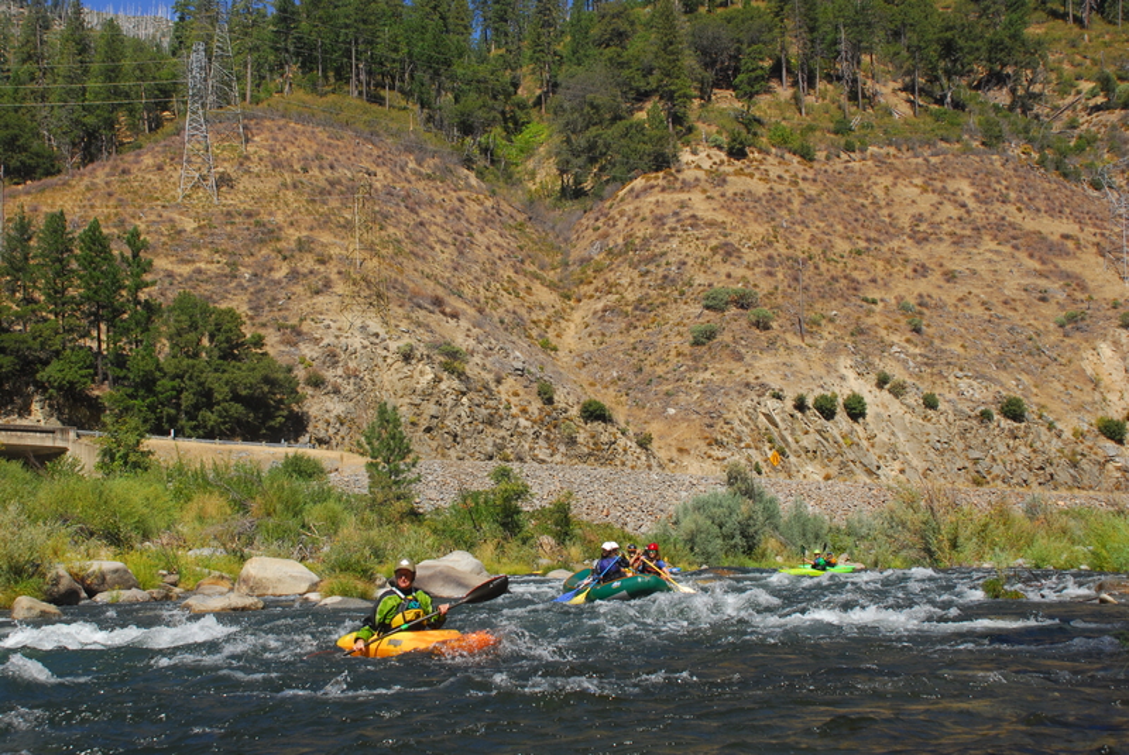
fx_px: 1507
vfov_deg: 28.1
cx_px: 564
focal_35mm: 48
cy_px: 378
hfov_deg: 41.1
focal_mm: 32
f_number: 7.1
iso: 125
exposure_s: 1/250
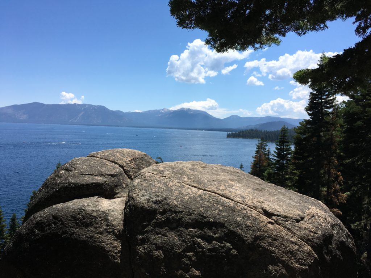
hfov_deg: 61.7
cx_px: 186
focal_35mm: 29
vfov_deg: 48.2
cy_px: 139
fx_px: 311
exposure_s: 1/2849
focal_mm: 4.15
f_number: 2.2
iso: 25
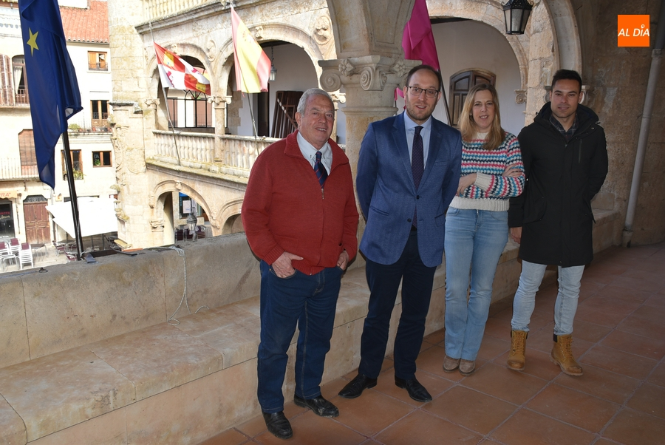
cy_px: 222
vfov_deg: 43.7
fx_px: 555
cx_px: 332
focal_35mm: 30
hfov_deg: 61.9
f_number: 5.6
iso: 100
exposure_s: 1/125
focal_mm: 20
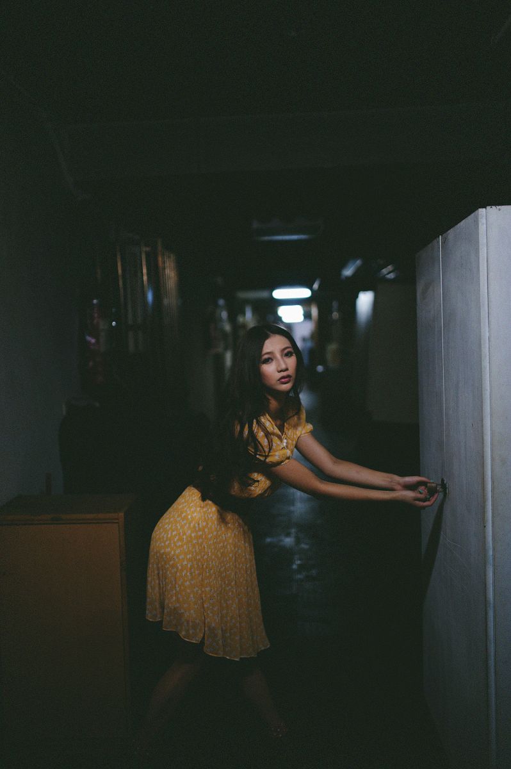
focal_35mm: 35
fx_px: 746
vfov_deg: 54.5
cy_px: 384
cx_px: 256
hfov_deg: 37.8
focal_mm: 35
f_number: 1.4
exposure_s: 1/100
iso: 1600
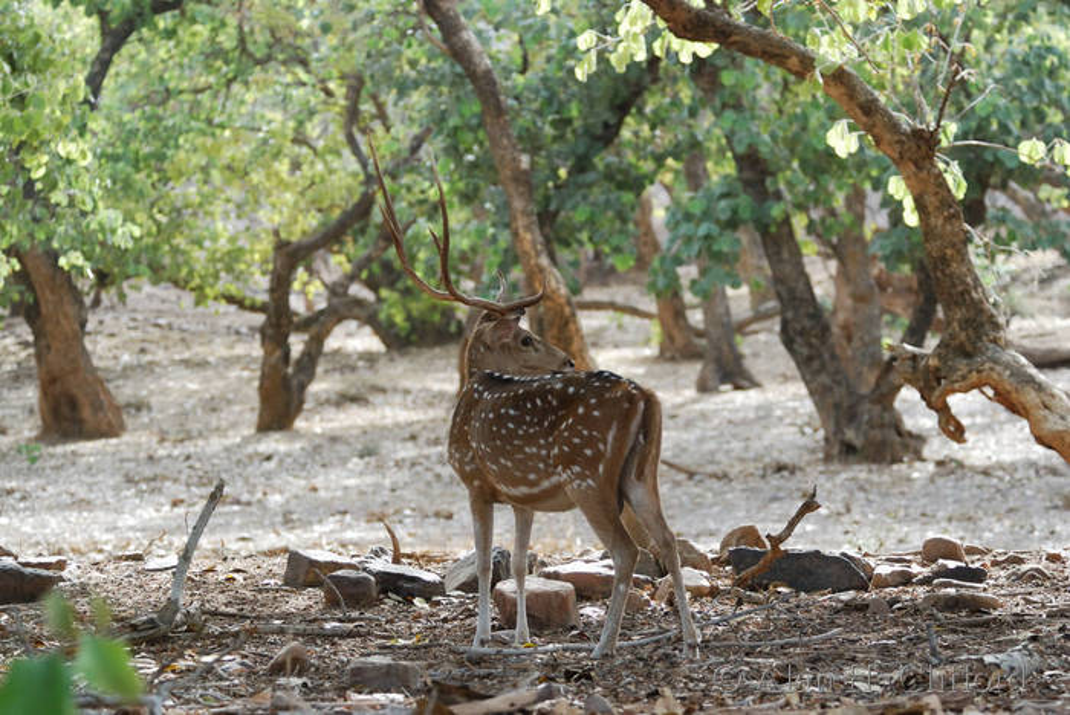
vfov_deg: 7.5
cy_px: 358
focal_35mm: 183
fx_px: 5444
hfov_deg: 11.2
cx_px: 535
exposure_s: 1/500
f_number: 5
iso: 720
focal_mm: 122
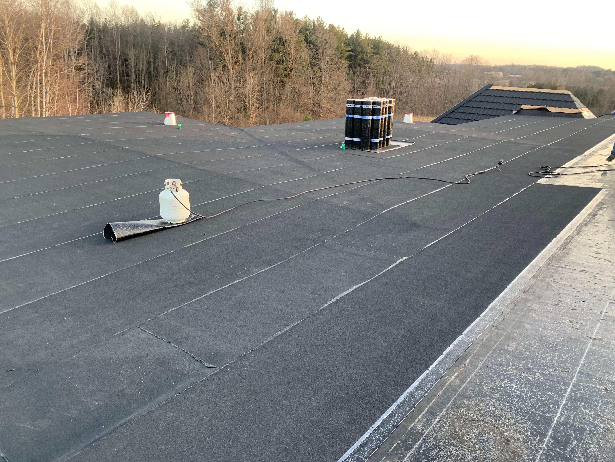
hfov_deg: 67.3
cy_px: 231
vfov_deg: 53.1
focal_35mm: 26
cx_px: 308
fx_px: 462
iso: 64
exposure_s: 1/121
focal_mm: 4.25
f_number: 1.8
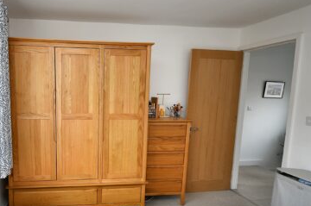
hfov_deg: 70.5
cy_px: 119
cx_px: 92
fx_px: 207
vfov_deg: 52.8
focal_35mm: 24
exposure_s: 1/50
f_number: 4.5
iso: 100
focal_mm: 10
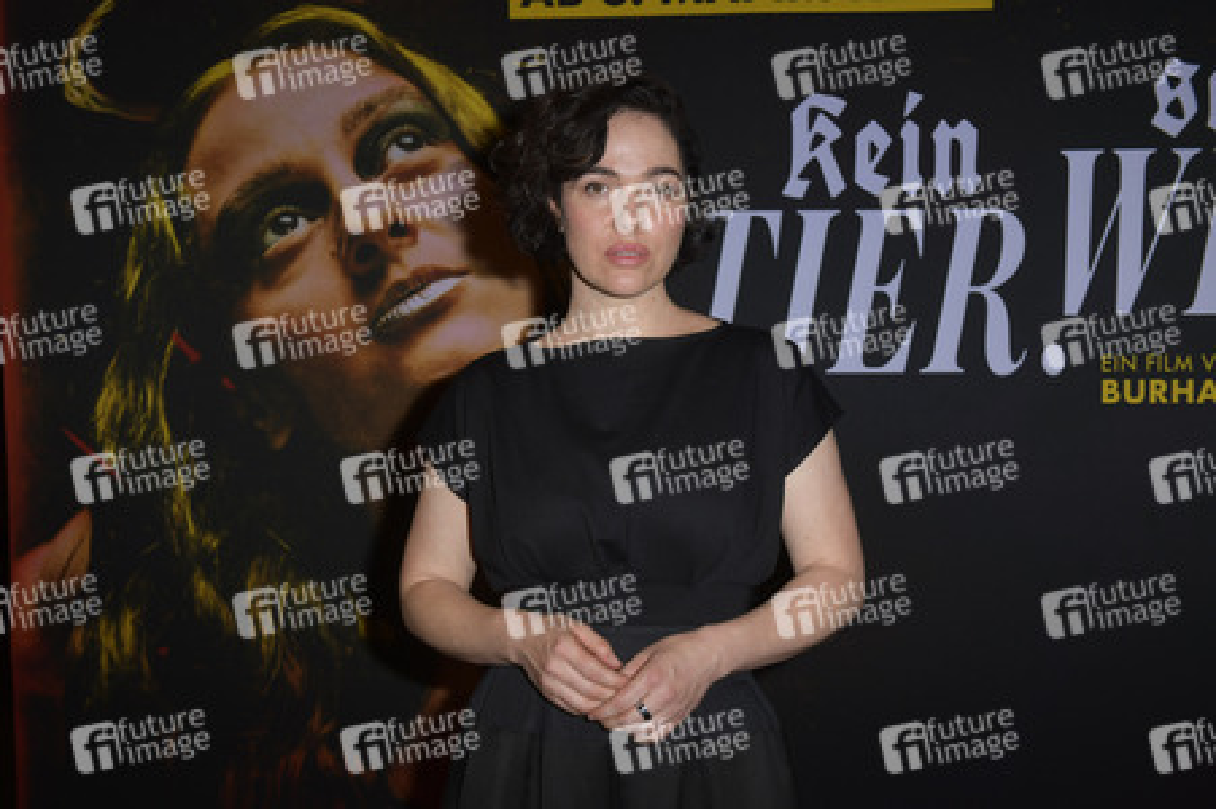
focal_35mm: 45
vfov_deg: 29.8
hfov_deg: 43.6
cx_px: 608
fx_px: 1519
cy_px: 404
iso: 640
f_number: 6.3
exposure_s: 1/200
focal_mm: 45
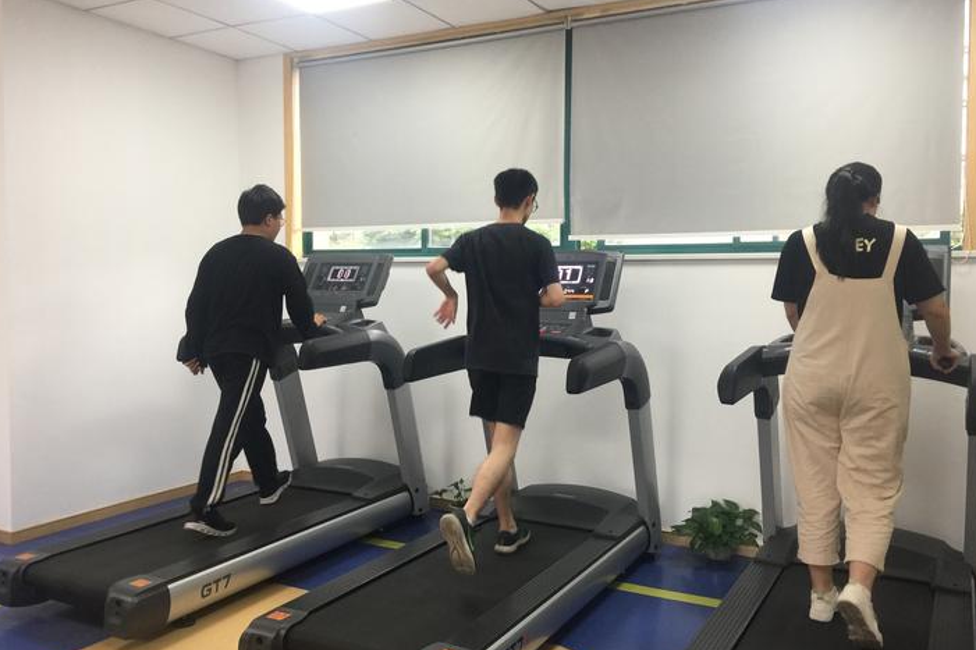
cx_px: 494
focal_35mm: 31
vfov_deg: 42.3
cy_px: 327
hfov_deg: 60.3
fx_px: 840
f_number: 2.2
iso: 64
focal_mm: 4.15
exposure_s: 1/33
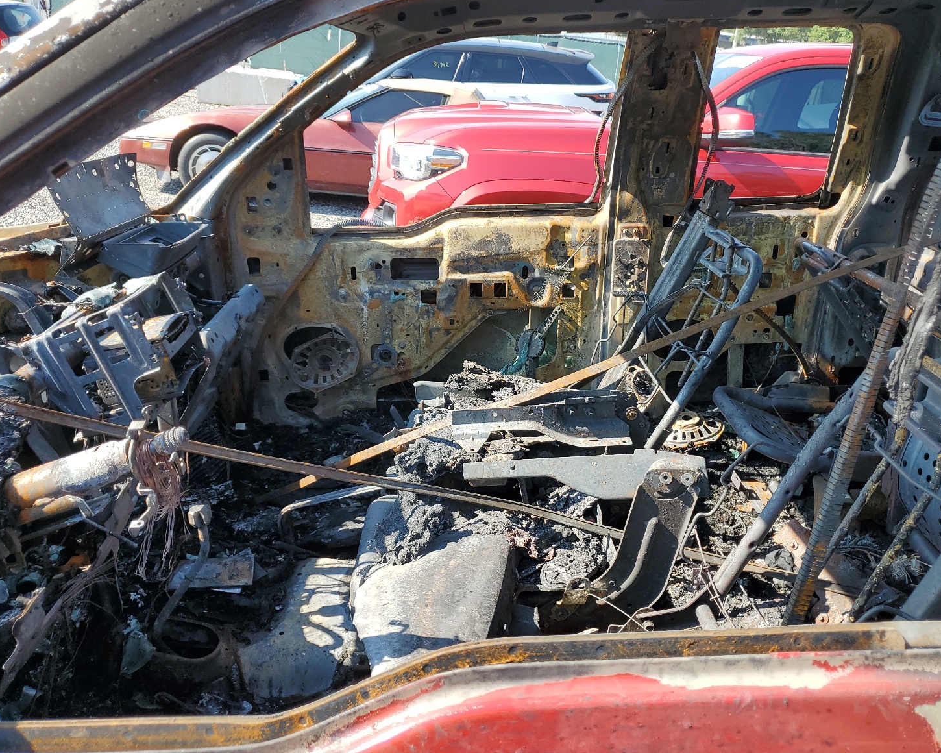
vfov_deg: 51.5
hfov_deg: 62.2
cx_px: 482
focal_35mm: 28
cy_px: 374
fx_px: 780
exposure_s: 1/769
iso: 50
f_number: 1.5
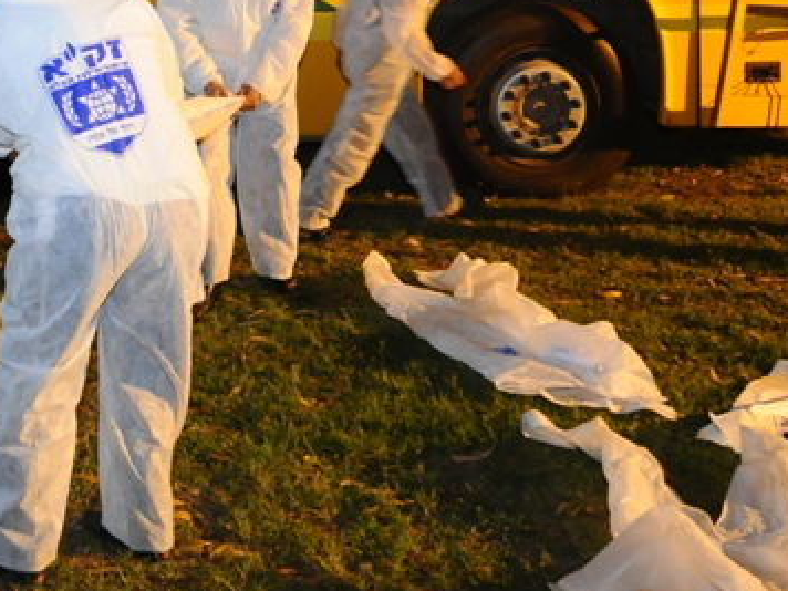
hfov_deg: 30.7
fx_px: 1320
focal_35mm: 58
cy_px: -93
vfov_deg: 23.4
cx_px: -15
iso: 800
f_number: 2.8
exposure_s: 1/50
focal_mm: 14
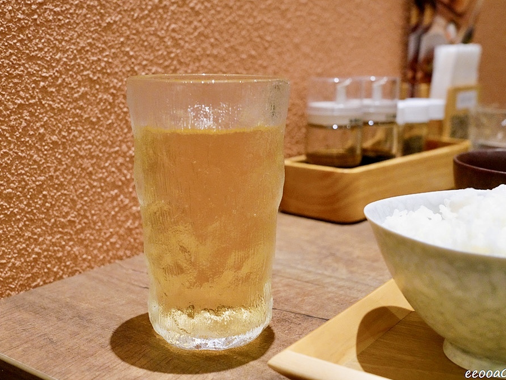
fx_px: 658
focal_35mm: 45
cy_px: 192
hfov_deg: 42.1
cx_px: 254
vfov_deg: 32.2
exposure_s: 1/200
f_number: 8
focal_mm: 41
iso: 6400
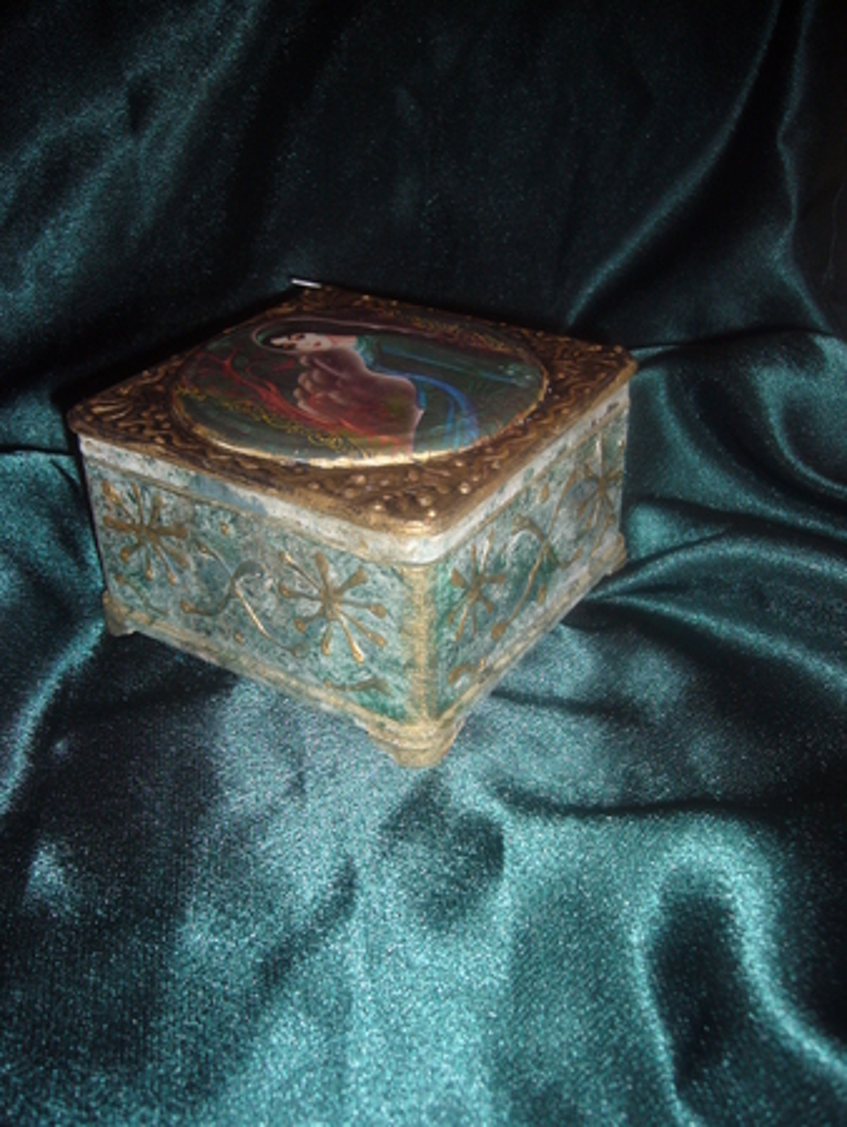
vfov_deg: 52.6
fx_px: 1141
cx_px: 424
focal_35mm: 35
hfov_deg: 40.7
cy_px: 564
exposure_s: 1/60
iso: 100
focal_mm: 5.8
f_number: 2.8
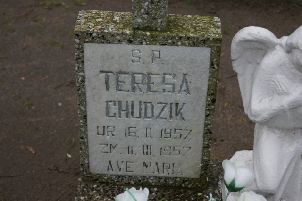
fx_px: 692
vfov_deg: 16.5
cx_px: 151
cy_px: 100
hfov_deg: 24.6
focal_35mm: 82
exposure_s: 1/100
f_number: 5.6
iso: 250
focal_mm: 55
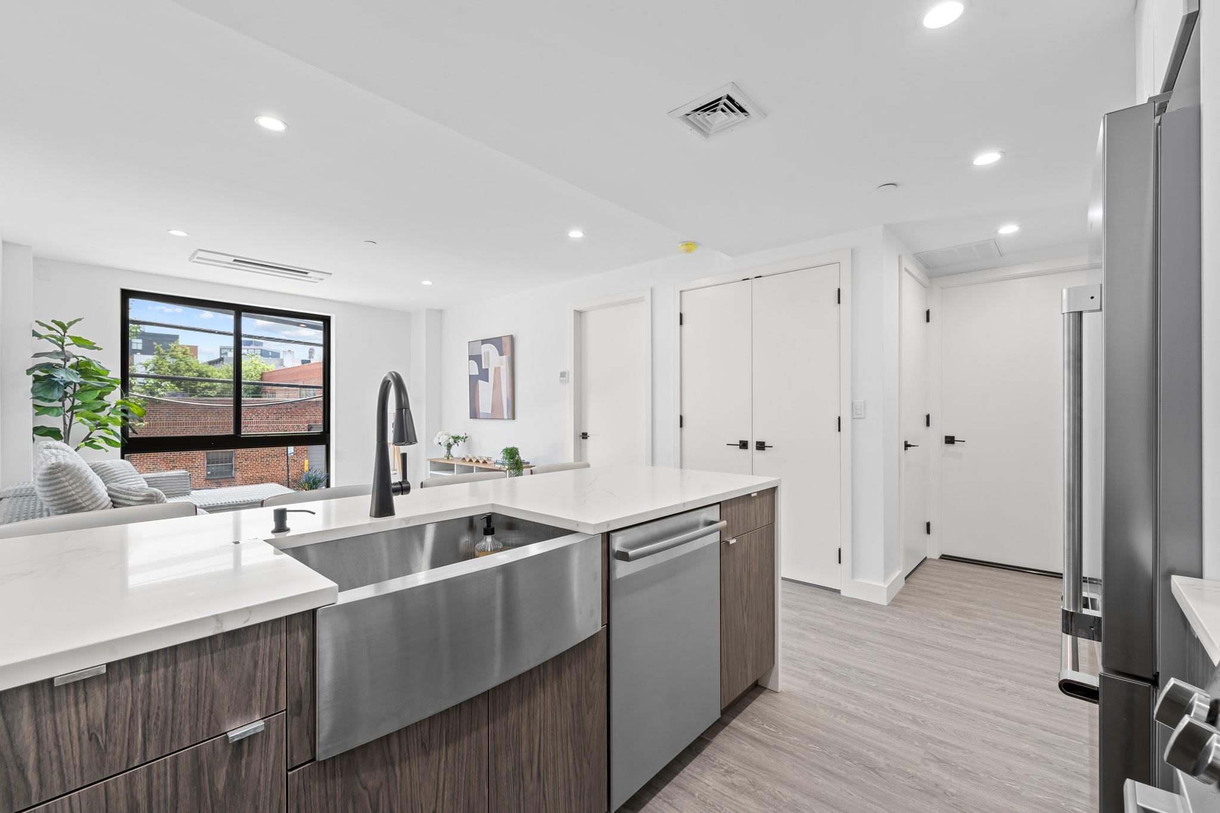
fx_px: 474
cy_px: 406
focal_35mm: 14
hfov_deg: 104.3
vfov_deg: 81.2
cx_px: 610
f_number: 10
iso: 250
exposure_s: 1/3
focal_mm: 14
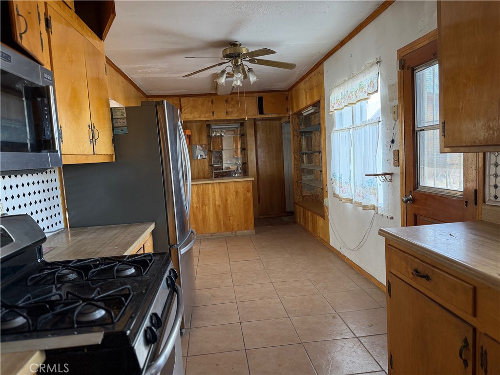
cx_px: 250
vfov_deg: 56.8
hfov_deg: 71.6
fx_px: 347
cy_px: 188
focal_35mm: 24
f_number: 1.78
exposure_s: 1/85
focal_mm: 6.76
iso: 200
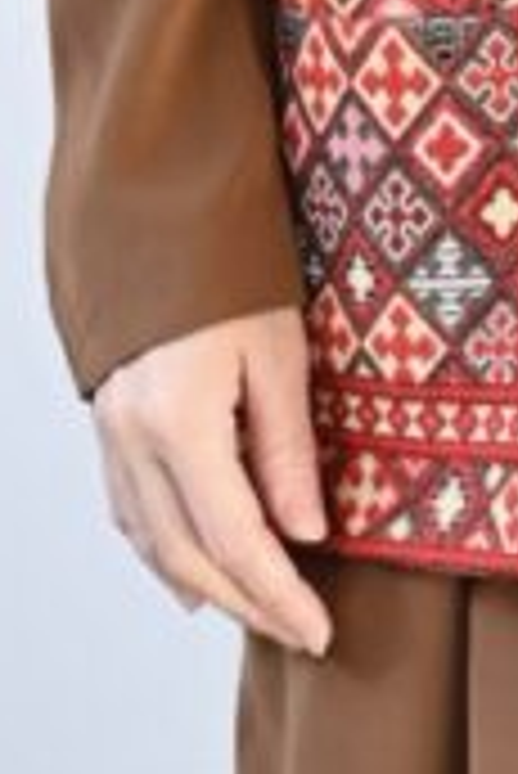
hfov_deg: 6.1
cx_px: 840
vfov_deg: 9.2
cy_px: 572
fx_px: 4803
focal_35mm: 223
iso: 500
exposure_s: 1/100
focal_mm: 40
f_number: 4.5
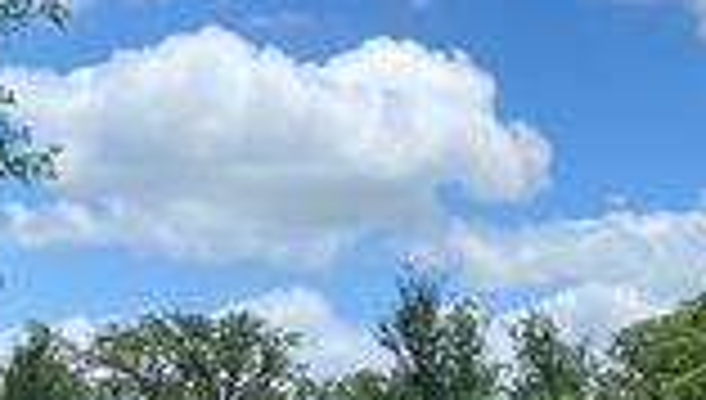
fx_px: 1688
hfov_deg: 23.3
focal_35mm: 90
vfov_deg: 13.2
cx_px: 549
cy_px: 447
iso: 32
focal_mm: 4.25
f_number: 1.8
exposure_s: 1/3040
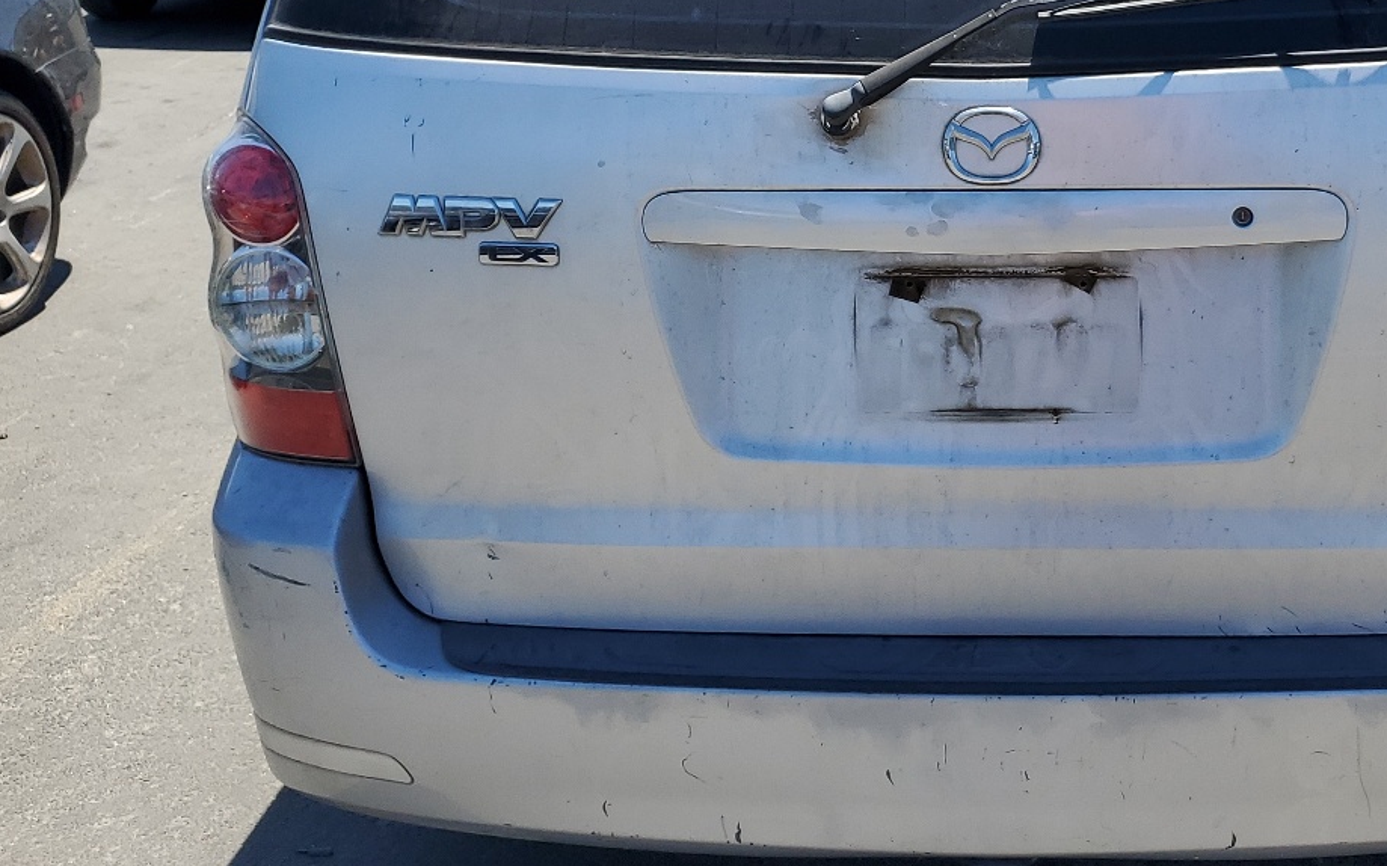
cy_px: 211
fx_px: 1814
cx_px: 1029
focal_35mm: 48
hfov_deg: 40.7
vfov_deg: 26.5
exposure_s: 1/2500
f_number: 1.5
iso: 50
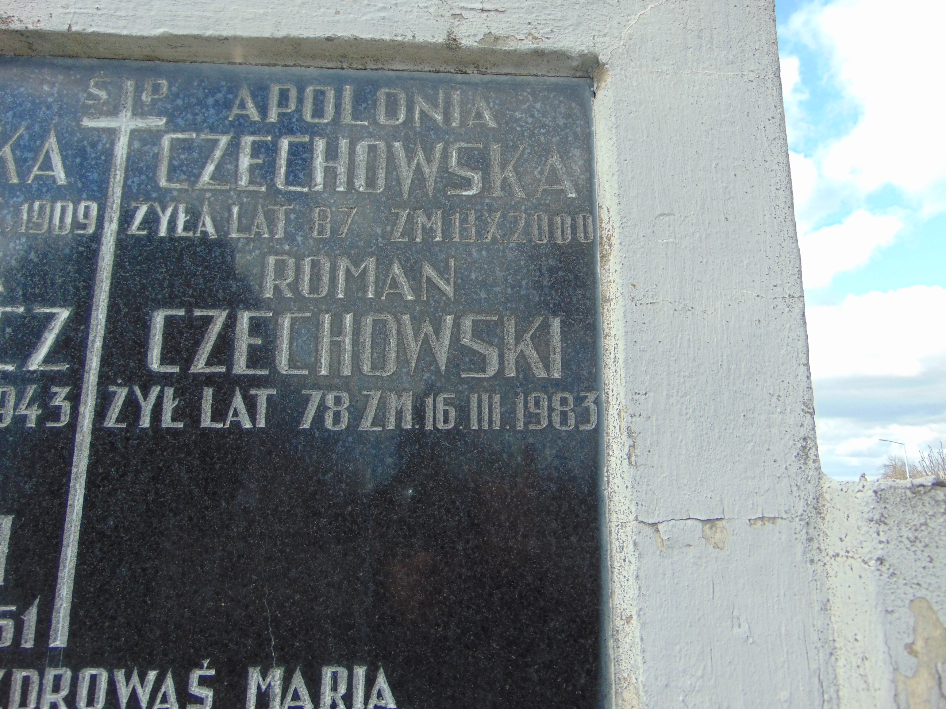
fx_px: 683
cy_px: 354
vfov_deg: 54.9
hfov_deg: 69.4
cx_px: 473
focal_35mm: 25
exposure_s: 1/400
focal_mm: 4.5
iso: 80
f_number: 3
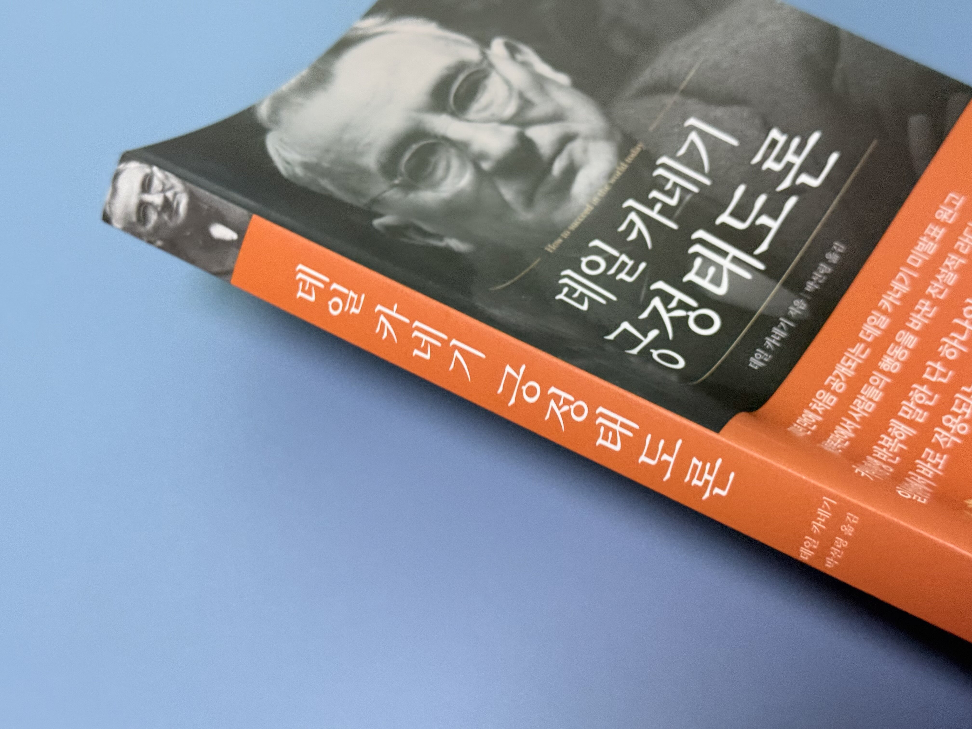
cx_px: 486
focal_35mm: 48
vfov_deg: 30.3
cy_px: 364
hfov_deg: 39.7
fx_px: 1348
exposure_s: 1/60
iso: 160
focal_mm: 6.76
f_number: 1.78
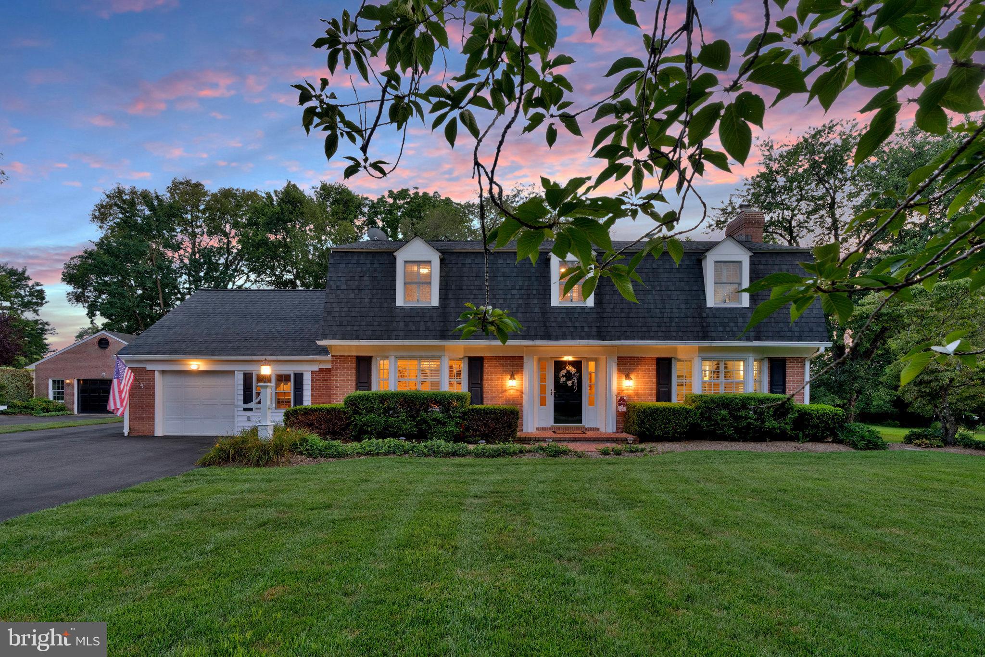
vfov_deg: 73.7
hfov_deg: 96.7
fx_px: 438
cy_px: 328
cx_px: 492
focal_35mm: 16
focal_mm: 16
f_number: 9
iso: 1250
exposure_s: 1/6
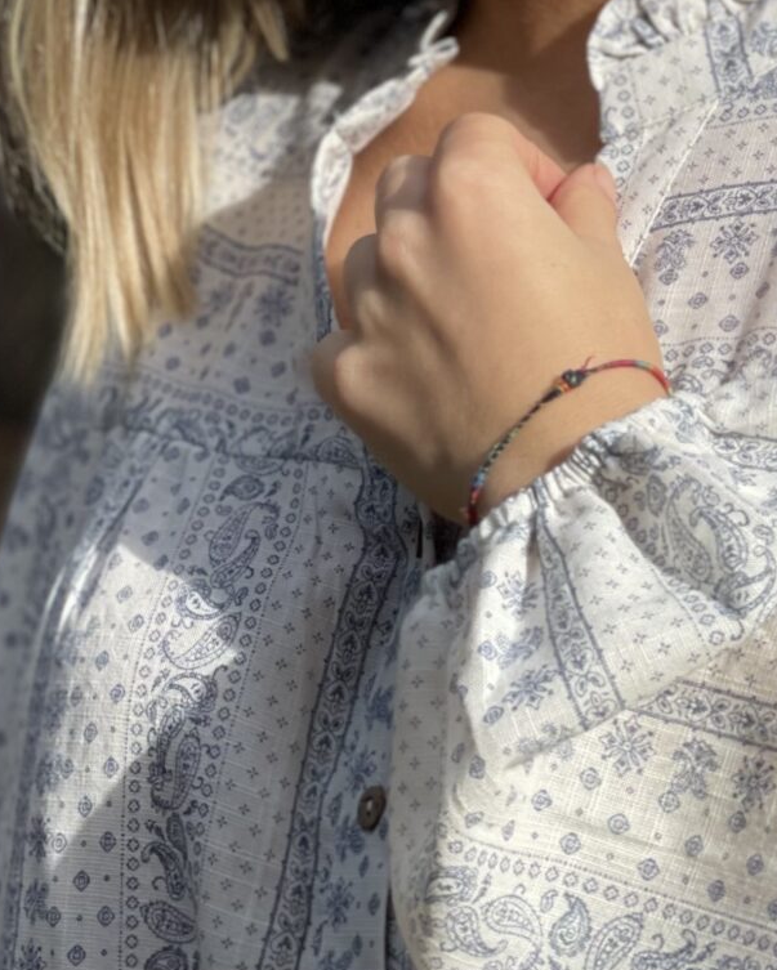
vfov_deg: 13.9
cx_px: 602
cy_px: 216
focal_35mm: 138
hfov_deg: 11.2
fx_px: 3964
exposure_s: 1/615
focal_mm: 6
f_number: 2
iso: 32
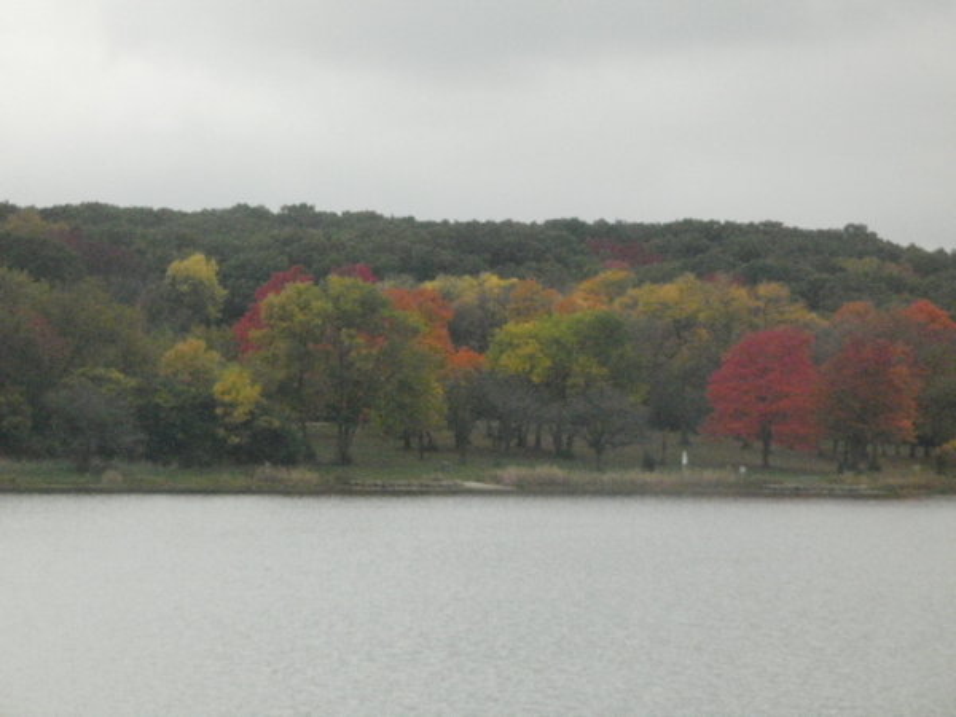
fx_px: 4115
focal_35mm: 149
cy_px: 358
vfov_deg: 10.0
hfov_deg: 13.3
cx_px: 478
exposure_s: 1/1250
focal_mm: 26
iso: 800
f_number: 8.6
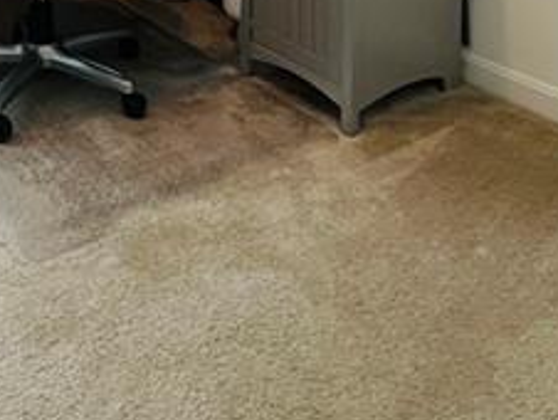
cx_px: 119
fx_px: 742
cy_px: -245
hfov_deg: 39.7
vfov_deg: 23.6
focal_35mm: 46
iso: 250
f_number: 1.8
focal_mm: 1.57
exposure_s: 1/60
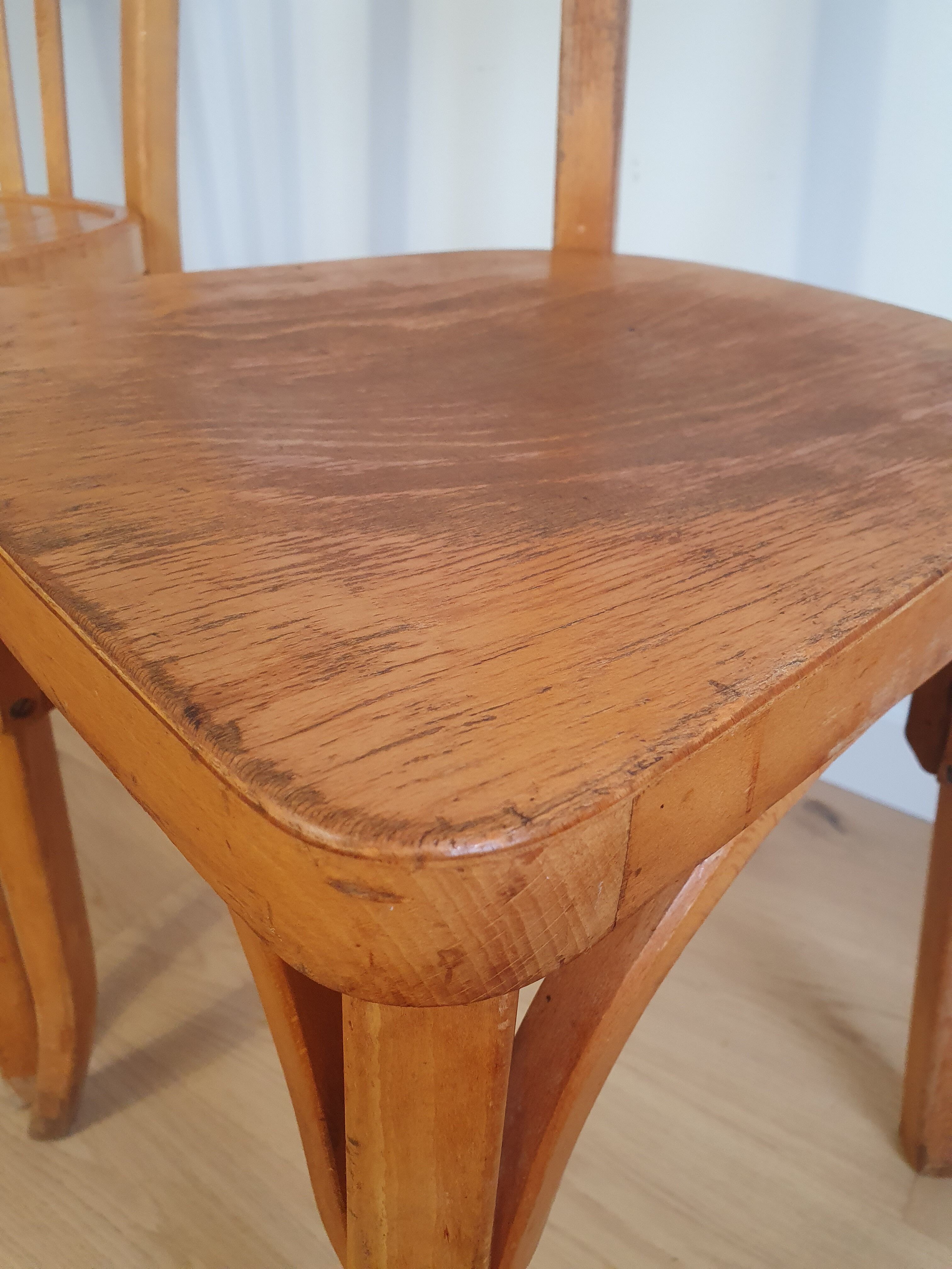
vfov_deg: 67.3
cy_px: 634
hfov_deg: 53.1
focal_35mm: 26
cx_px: 476
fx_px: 953
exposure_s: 1/100
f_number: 2.4
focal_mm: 4.32
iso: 320
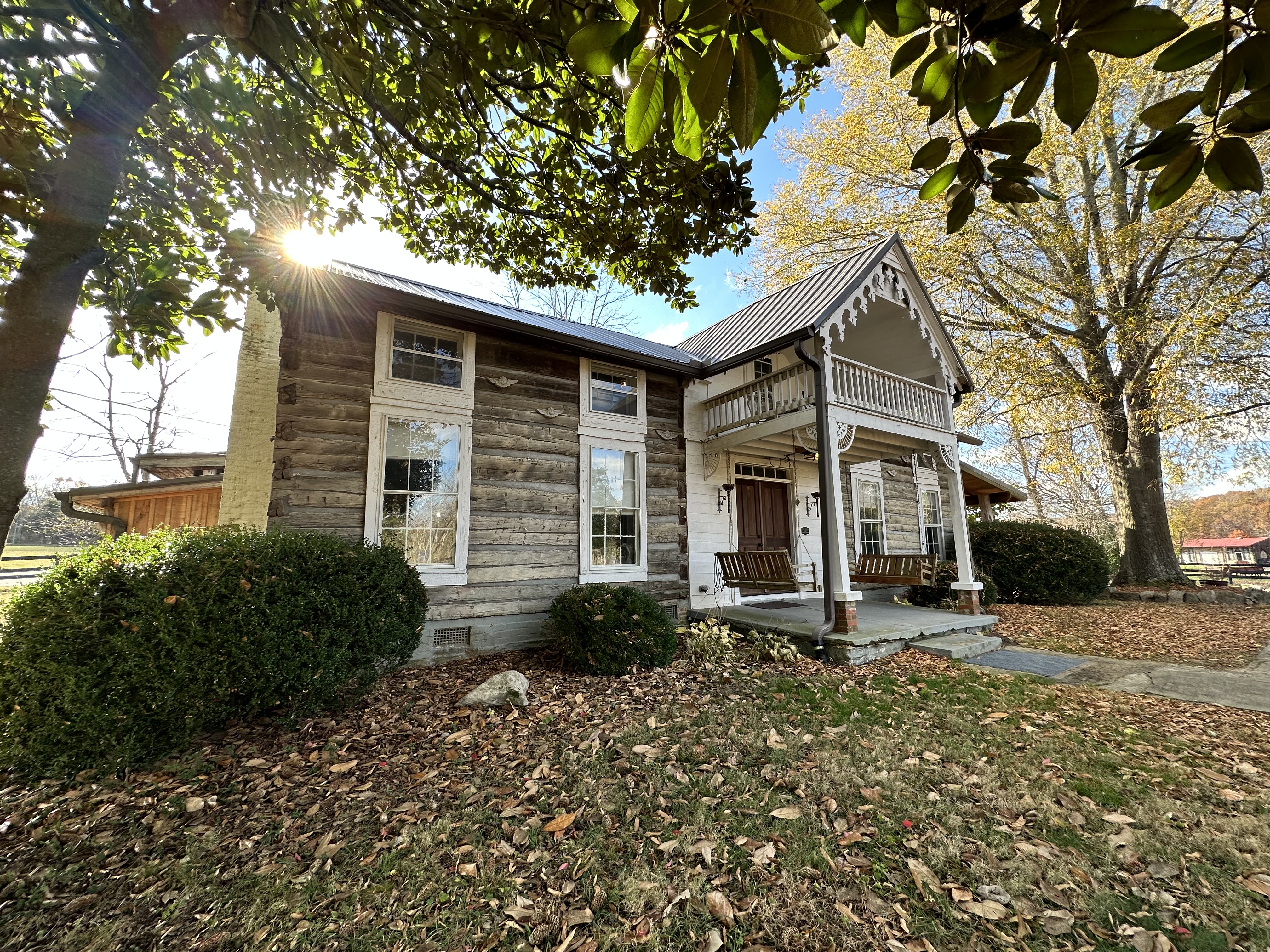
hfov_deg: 102.1
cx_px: 635
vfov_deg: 85.7
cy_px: 476
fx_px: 514
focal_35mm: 14
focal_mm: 2.22
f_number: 2.2
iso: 40
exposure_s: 1/256
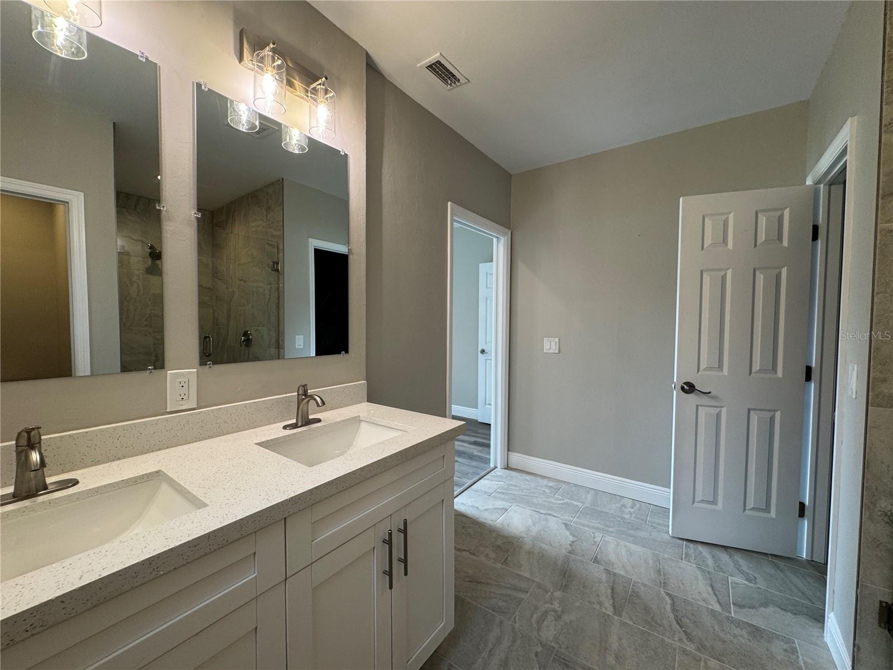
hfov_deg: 102.1
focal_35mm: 14
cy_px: 335
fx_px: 361
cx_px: 446
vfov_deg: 85.7
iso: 125
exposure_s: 1/120
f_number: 2.2
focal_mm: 2.22
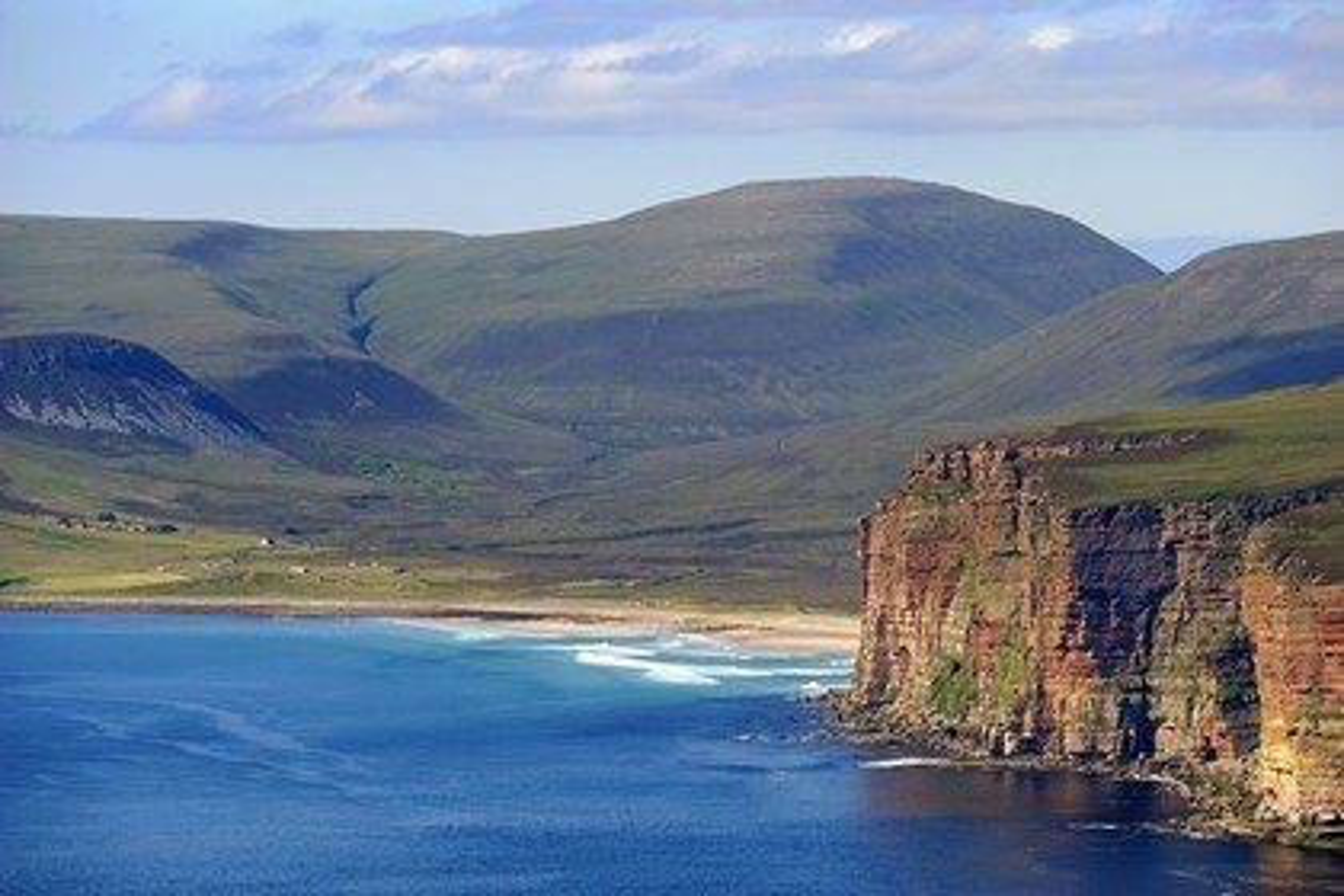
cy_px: 448
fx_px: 6346
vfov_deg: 8.1
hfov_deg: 12.1
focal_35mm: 170
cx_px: 672
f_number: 7.1
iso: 400
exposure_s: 1/1000
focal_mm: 170
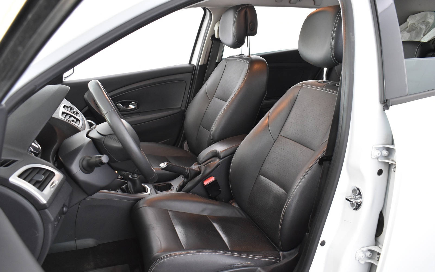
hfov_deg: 61.2
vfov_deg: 40.6
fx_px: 368
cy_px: 143
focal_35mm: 31
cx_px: 220
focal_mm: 20
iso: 1250
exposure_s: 1/10
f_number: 5.6
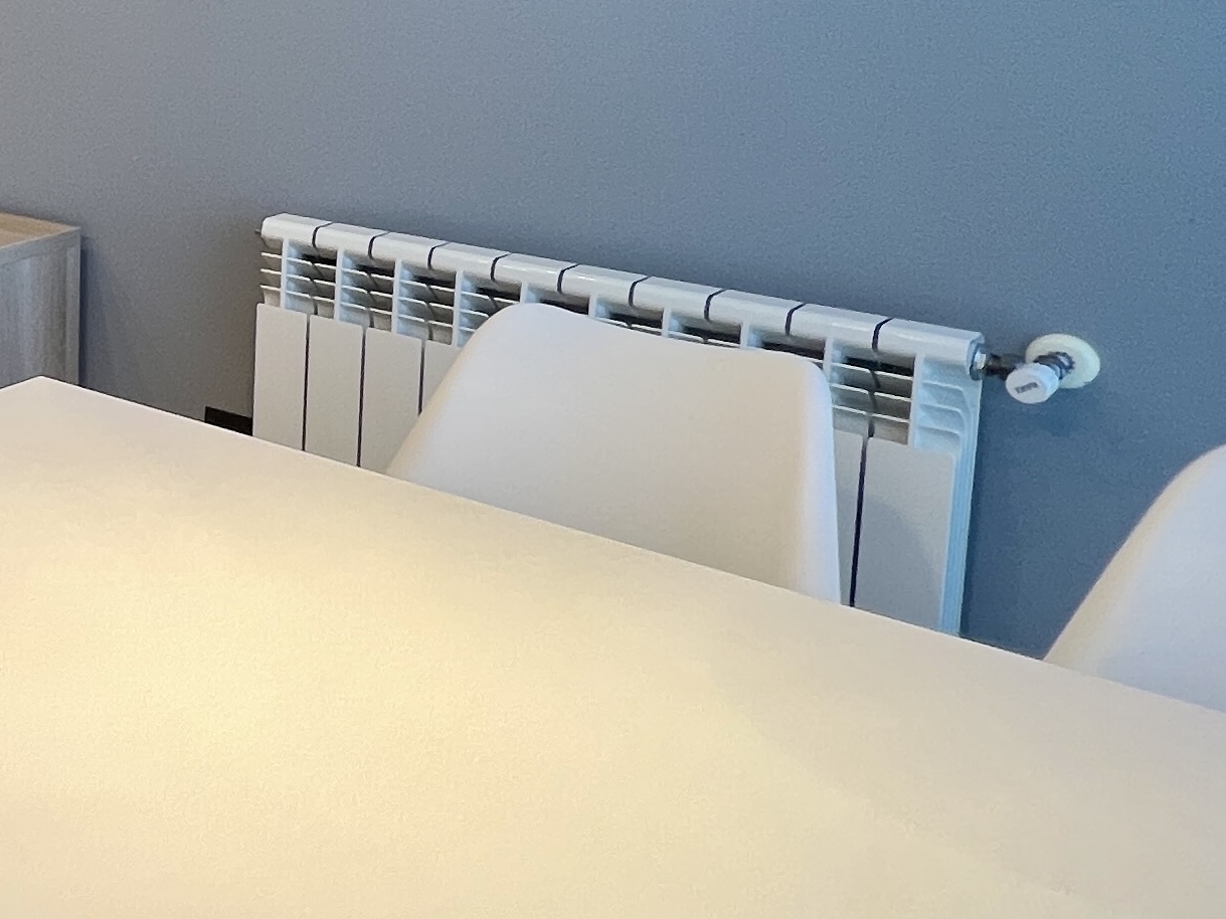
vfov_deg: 31.4
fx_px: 1523
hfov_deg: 31.1
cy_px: 33
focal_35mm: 43
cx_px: -461
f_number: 1.8
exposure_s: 1/50
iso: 160
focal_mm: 1.57
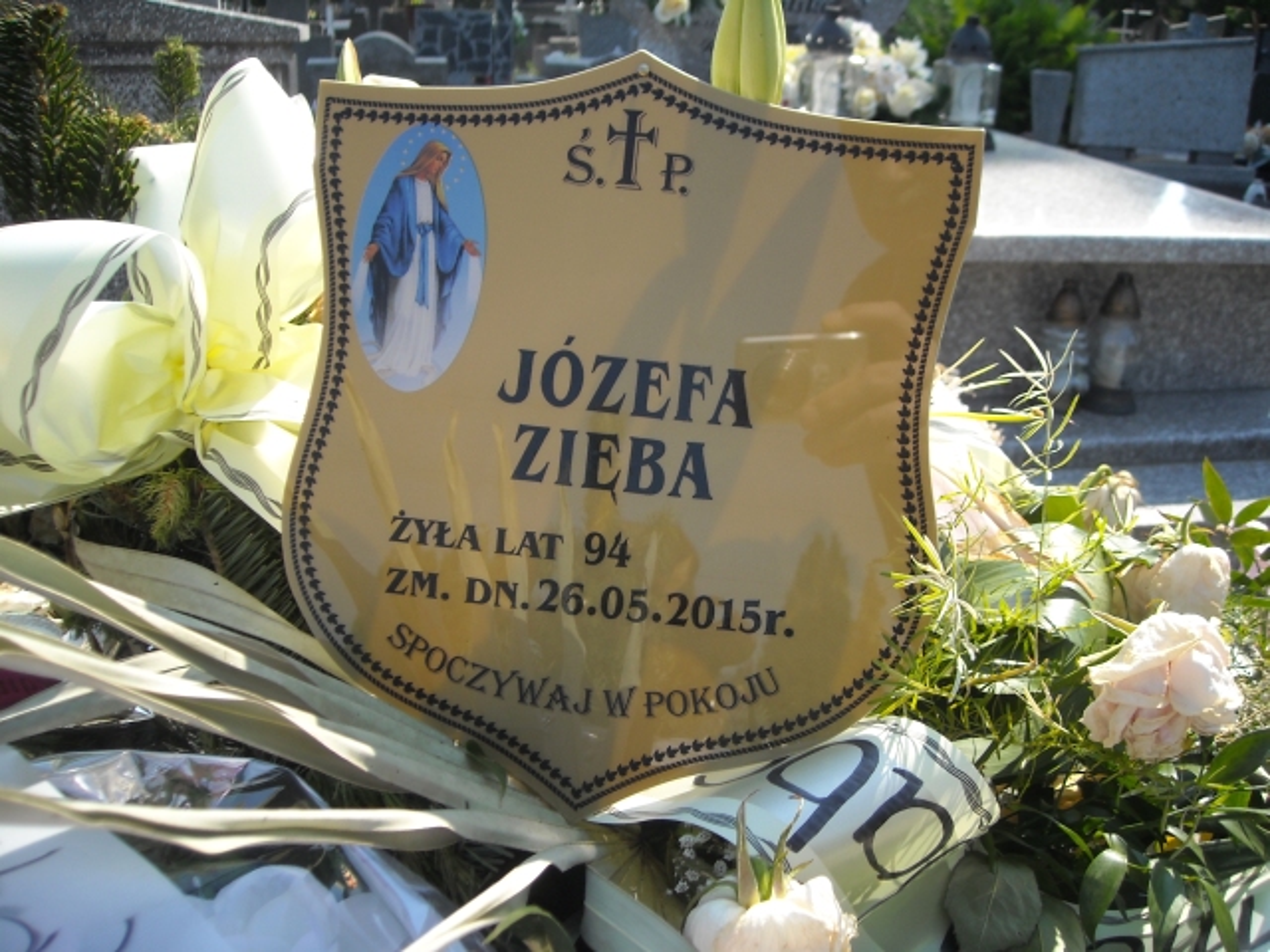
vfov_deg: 40.7
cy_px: 476
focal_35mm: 35
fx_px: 1284
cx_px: 635
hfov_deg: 52.6
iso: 64
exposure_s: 1/135
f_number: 5.6
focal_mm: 5.7
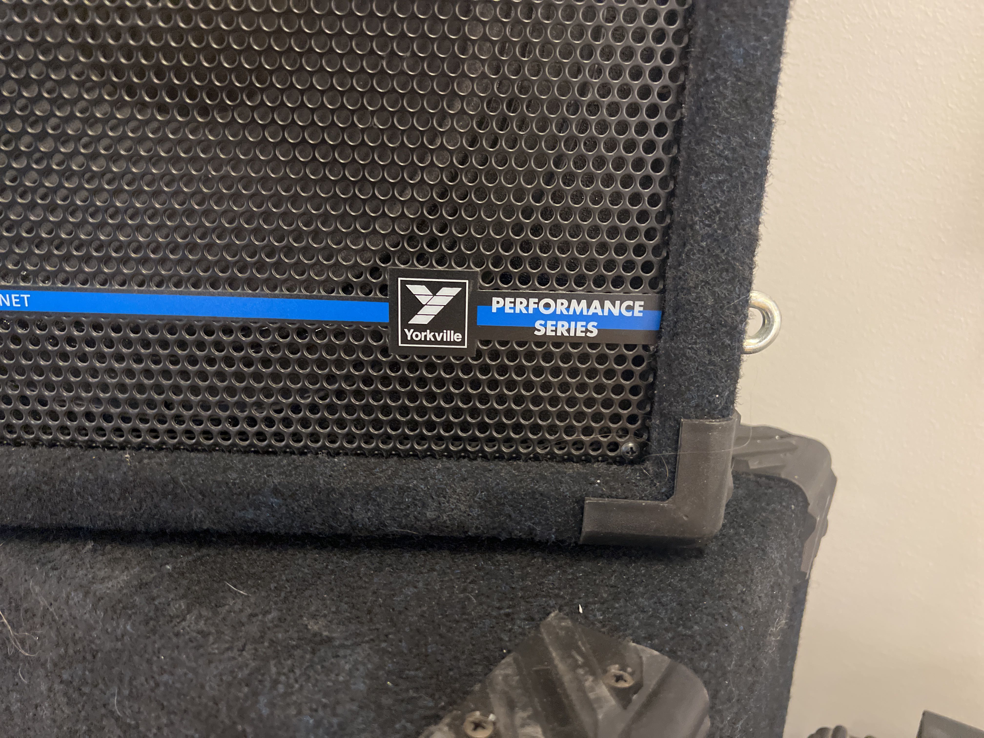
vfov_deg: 53.1
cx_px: 492
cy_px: 369
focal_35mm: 26
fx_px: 739
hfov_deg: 67.3
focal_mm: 5.7
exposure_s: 1/31
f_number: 1.5
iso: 640
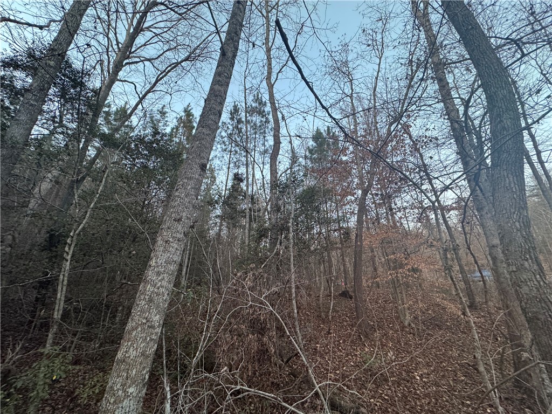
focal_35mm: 14
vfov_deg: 85.7
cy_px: 207
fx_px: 223
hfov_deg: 102.1
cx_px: 276
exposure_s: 1/99
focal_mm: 2.22
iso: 250
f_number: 2.2
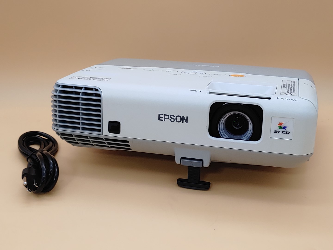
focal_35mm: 46
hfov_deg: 41.2
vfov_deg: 31.5
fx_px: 443
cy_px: 125
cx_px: 166
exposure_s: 1/120
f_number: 1.8
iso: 50
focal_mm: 4.36
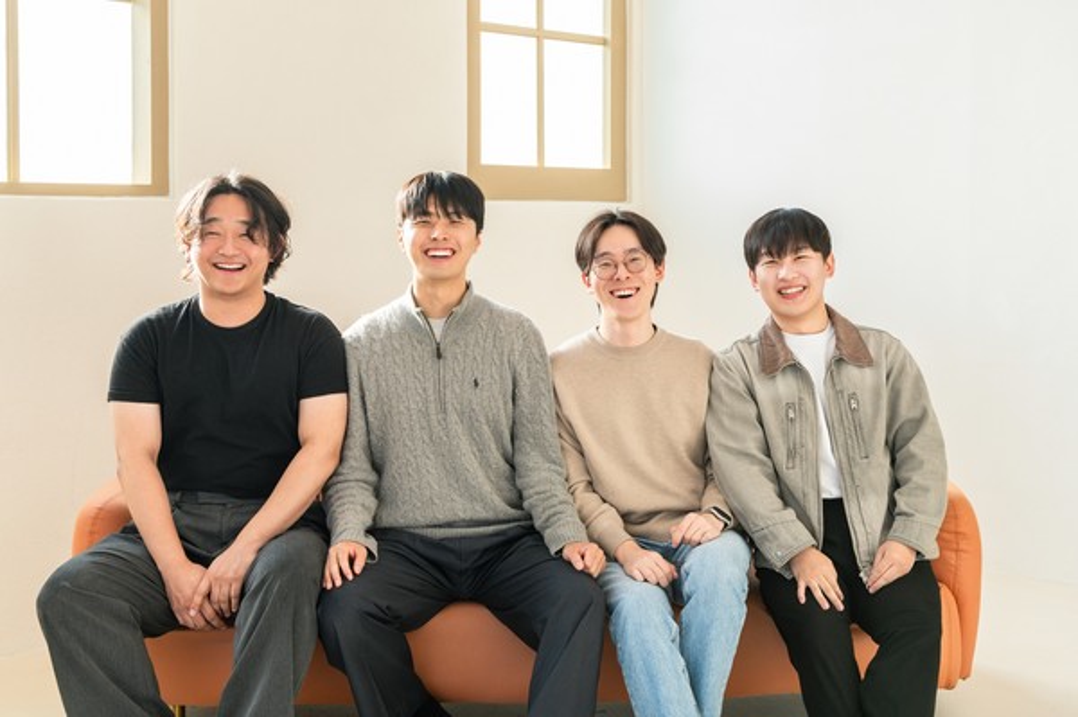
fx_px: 1436
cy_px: 358
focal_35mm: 48
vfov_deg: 28.0
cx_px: 539
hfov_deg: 41.1
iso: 500
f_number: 5.6
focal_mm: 48
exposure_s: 1/100
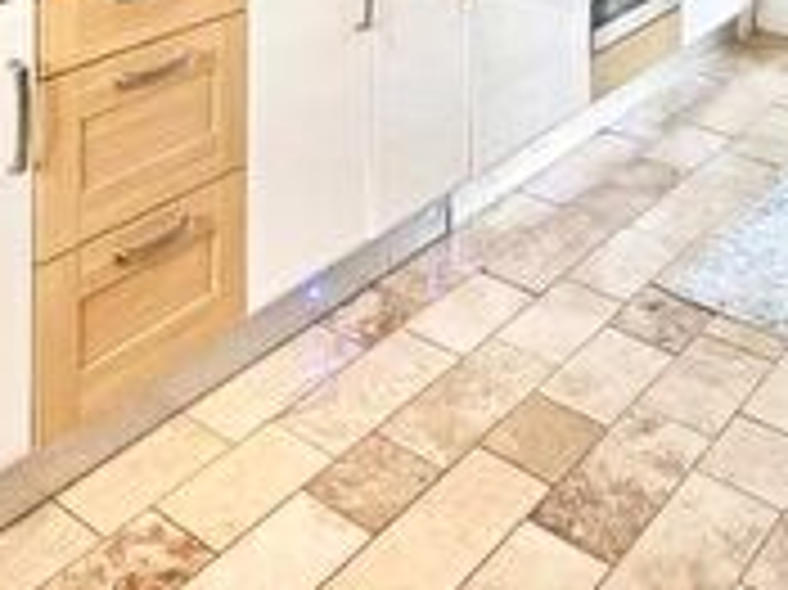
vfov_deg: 20.6
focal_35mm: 56
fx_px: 1274
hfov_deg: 34.0
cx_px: 257
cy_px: -390
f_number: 2.2
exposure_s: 1/100
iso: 250
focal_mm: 2.22
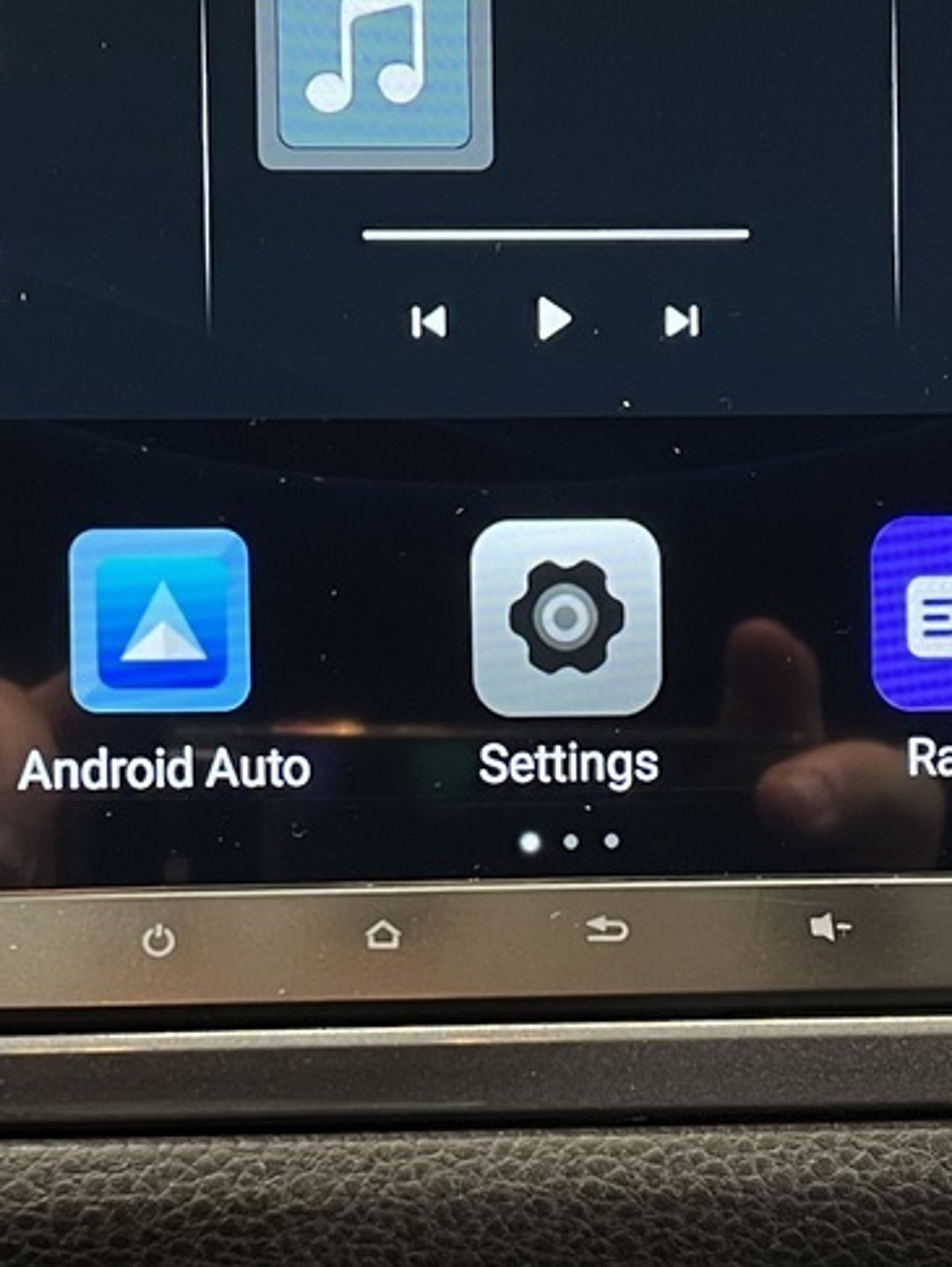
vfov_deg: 25.2
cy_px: 832
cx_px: 464
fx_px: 2821
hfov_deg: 19.2
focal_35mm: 77
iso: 125
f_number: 1.6
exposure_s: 1/50
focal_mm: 4.2
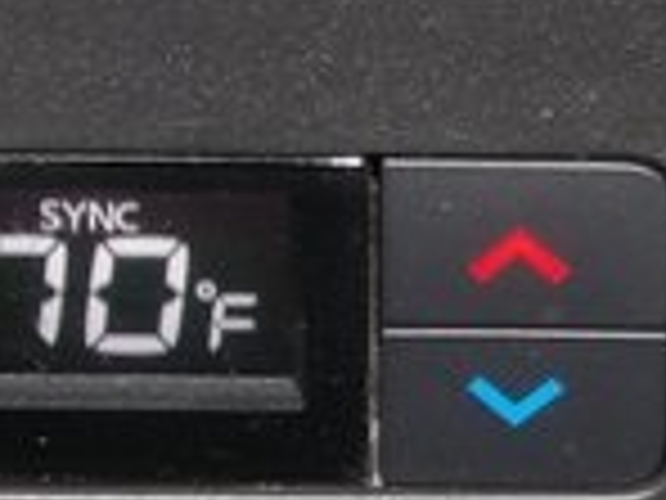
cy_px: 617
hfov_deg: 4.8
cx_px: 842
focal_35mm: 415
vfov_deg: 3.6
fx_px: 7984
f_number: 4.7
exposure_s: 1/30
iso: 200
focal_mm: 17.2
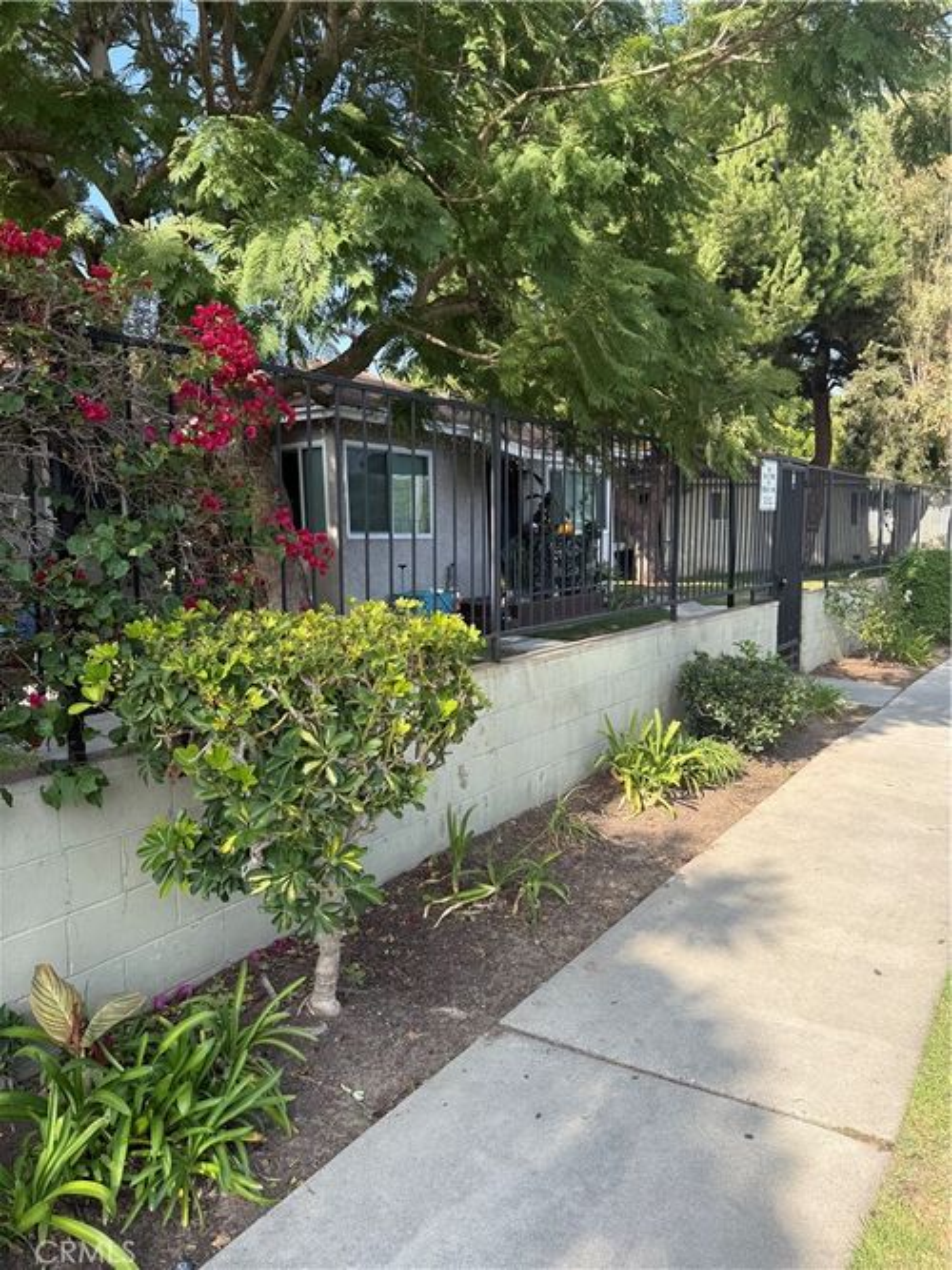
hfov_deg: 56.8
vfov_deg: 71.6
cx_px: 476
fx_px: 880
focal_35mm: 24
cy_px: 635
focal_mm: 6.76
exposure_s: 1/931
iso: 80
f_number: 1.78
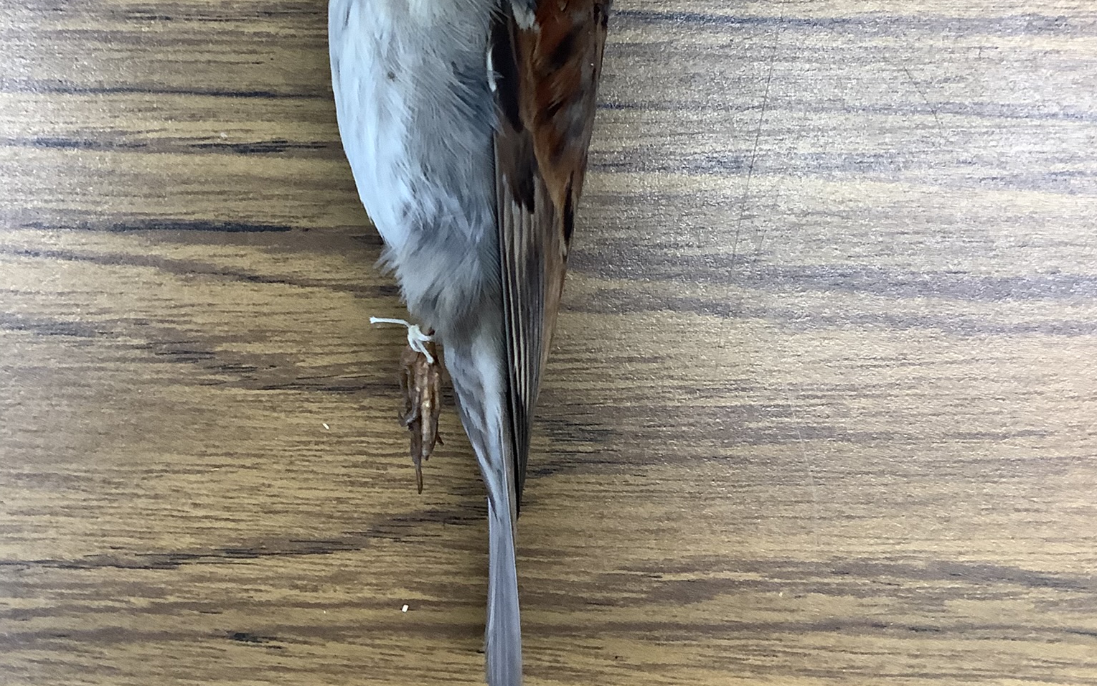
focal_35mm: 44
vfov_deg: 28.6
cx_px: 550
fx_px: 1316
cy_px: 145
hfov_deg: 45.3
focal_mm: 3.3
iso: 160
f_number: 2.4
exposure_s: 1/60
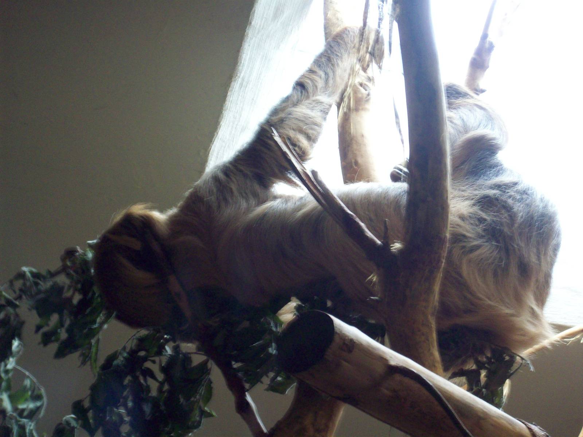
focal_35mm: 111
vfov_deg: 13.3
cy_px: 218
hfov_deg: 17.7
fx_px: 1869
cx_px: 292
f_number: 5.2
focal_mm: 18.6
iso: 160
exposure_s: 1/12.7
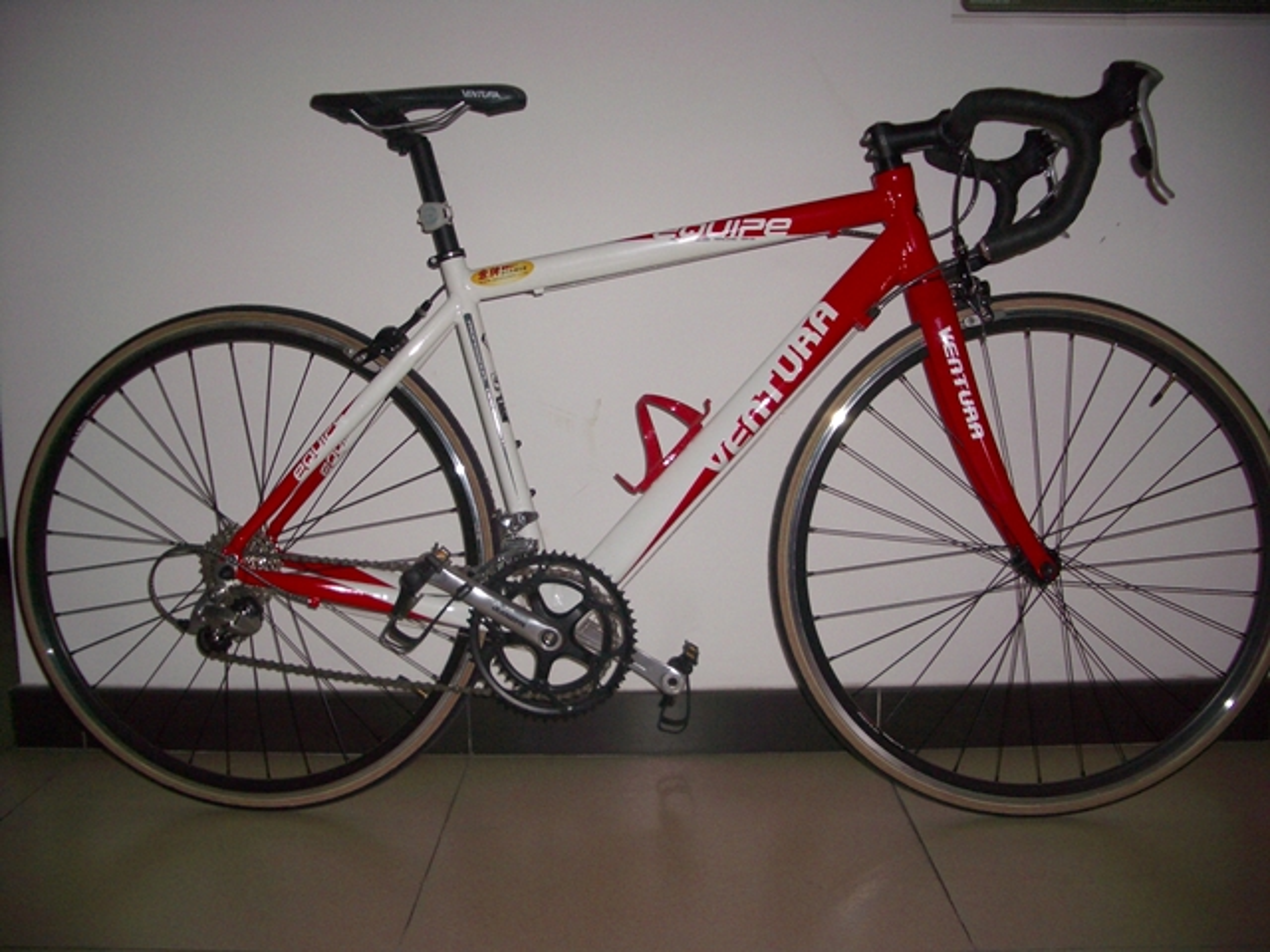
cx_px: 635
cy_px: 476
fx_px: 1284
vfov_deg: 40.7
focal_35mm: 35
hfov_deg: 52.6
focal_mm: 5.8
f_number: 2.6
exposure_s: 1/60
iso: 100
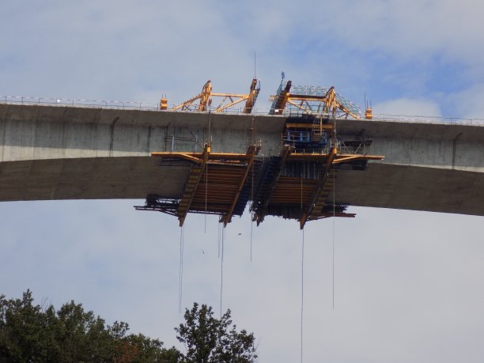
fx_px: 3034
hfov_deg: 9.1
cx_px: 242
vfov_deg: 6.8
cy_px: 182
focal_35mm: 217
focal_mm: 38.6
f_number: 5.5
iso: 80
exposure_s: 1/500
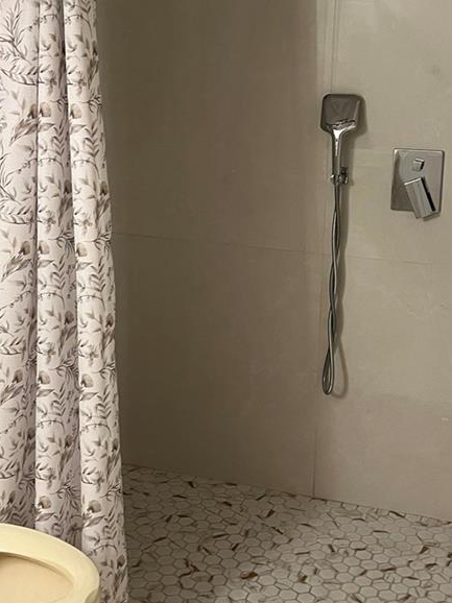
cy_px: 259
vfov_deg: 35.5
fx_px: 941
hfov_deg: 27.0
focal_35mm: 54
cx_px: 251
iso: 160
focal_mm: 5.7
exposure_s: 1/60
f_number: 1.5
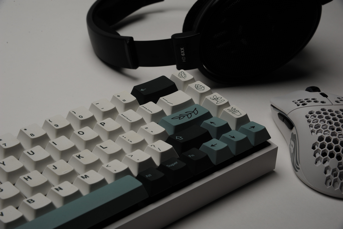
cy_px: 114
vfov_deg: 15.9
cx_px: 172
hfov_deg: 23.7
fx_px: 819
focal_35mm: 86
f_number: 16
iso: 200
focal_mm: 86
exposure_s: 1/160
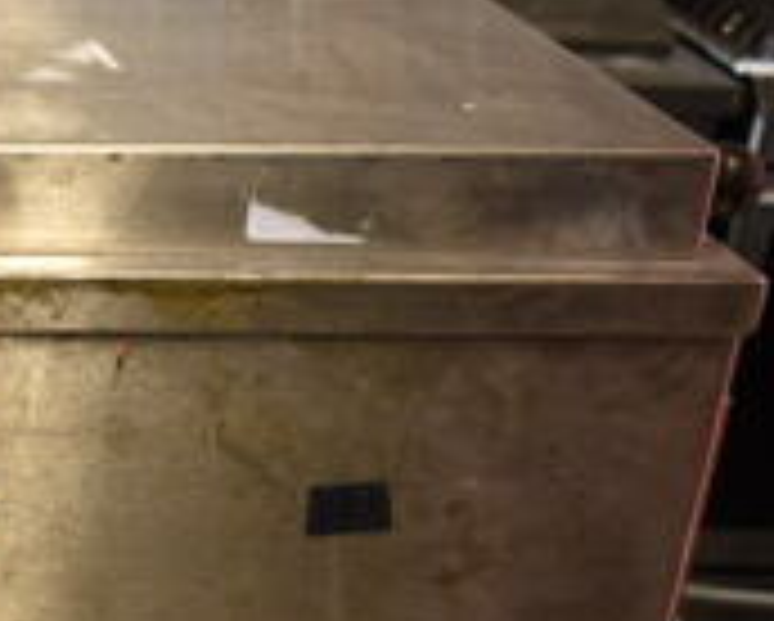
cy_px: 518
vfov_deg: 16.9
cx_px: -346
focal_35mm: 90
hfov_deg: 19.0
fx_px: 2064
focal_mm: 18
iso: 320
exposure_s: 1/30
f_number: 3.5
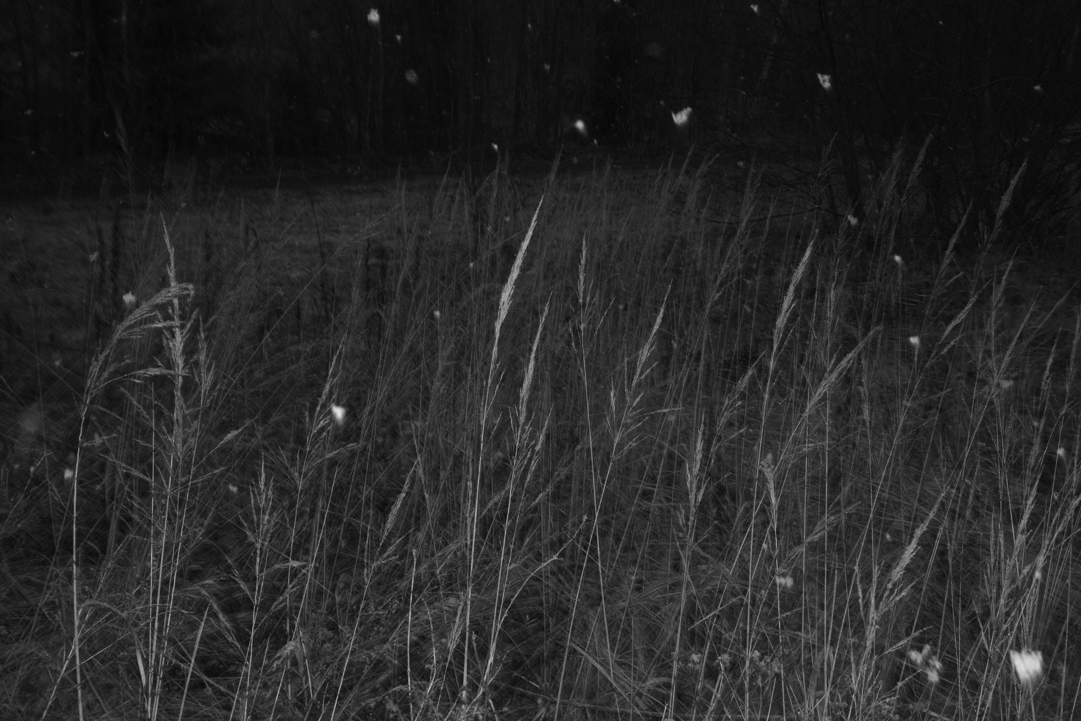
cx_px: 558
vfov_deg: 29.2
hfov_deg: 42.7
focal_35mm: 46
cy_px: 363
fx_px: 1381
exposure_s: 1/5
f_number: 16
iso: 100
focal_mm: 26
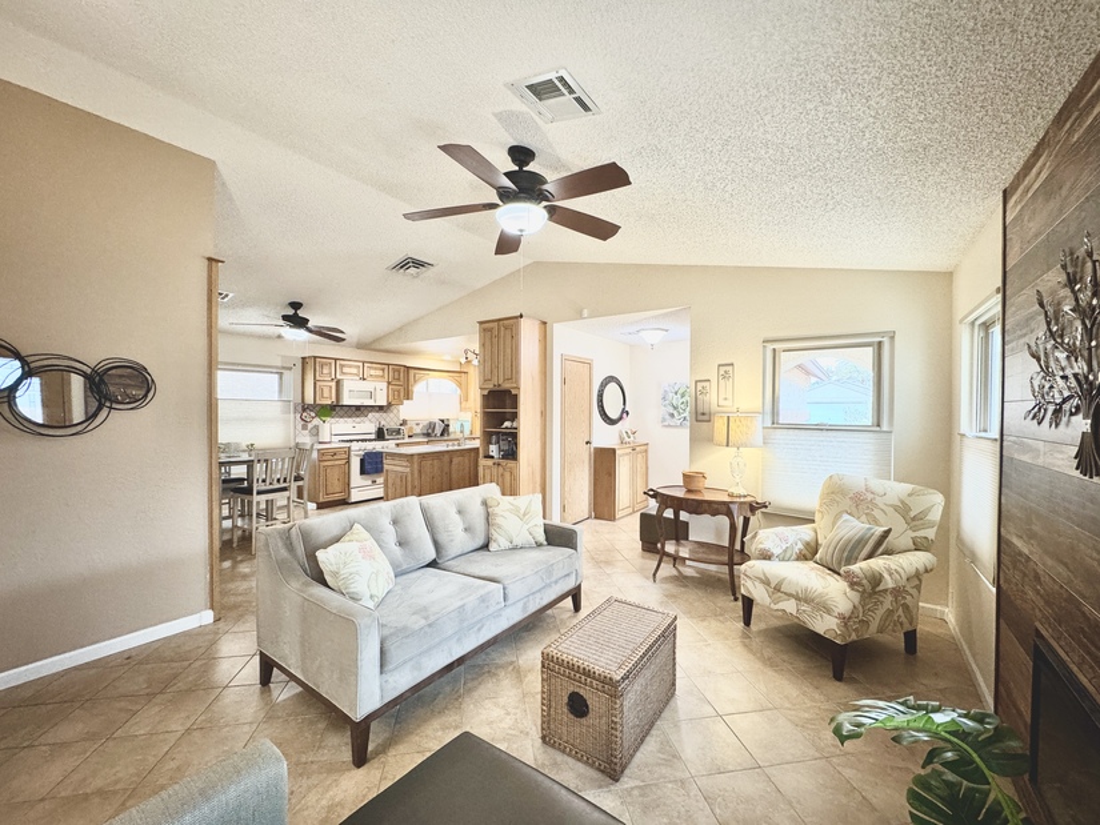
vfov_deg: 85.7
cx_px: 550
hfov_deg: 102.1
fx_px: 445
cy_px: 412
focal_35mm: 14
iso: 250
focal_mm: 2.22
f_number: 2.2
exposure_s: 1/120
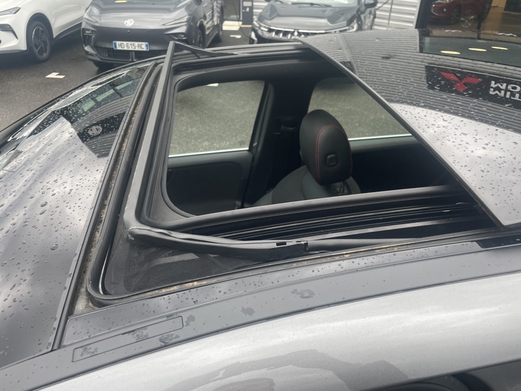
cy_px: 196
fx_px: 391
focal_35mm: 26
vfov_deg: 53.1
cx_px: 260
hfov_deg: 67.3
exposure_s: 1/121
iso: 64
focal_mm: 4.2
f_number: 1.6
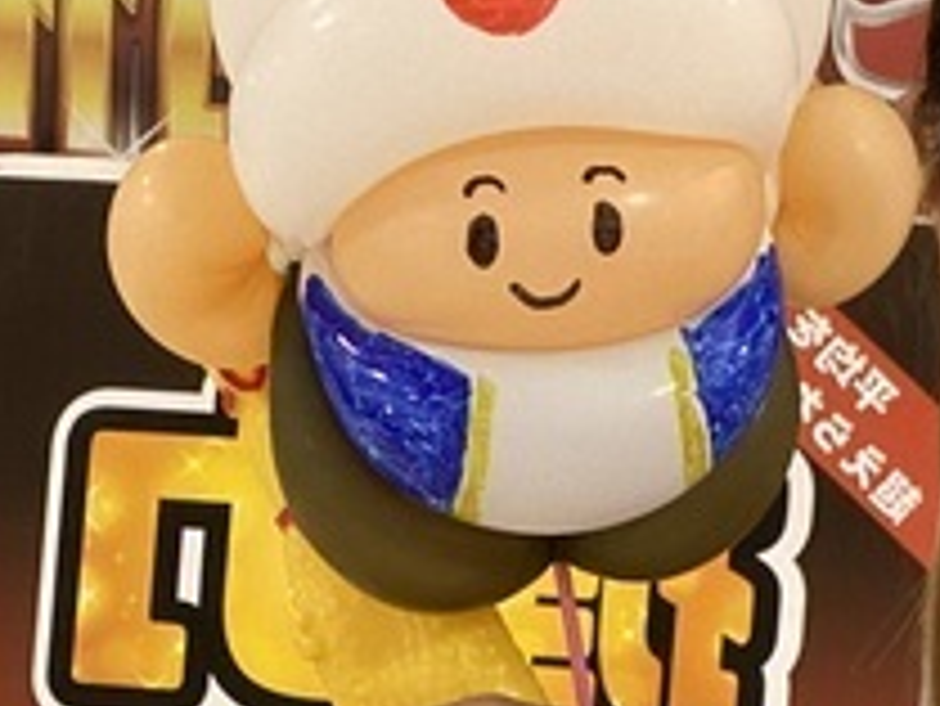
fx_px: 1793
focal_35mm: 66
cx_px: 400
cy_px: 922
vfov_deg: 20.3
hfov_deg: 29.3
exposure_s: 1/60
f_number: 2.2
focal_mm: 2.71
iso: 125
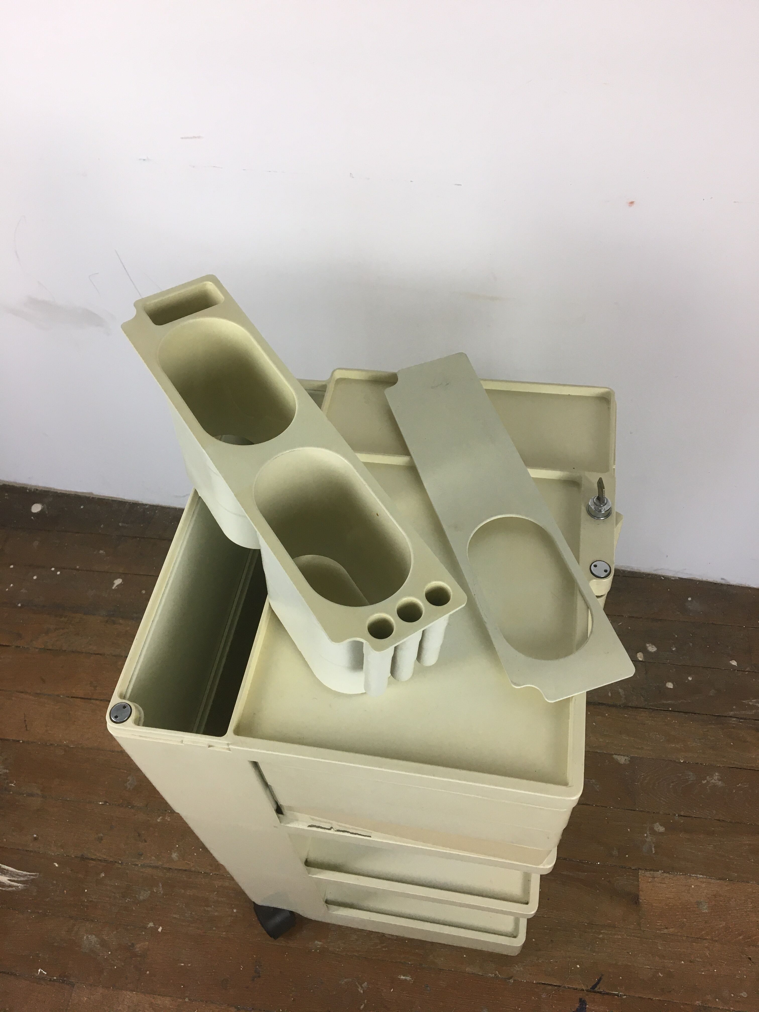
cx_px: 380
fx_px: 848
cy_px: 506
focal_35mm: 29
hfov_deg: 48.2
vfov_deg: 61.7
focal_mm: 4.15
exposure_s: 1/33
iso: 40
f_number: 2.2
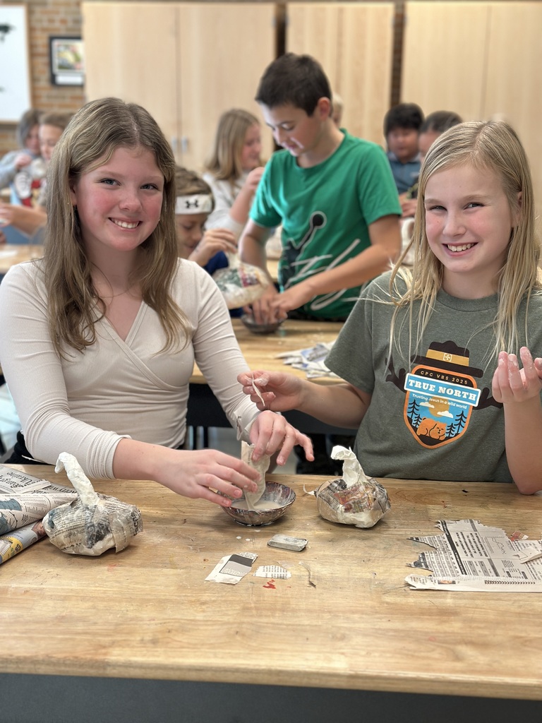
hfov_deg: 30.3
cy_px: 362
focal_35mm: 48
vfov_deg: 39.7
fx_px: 1002
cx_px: 271
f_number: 1.78
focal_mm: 6.86
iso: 160
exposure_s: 1/60
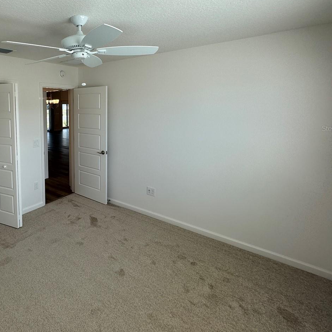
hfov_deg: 66.5
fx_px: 228
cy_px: 128
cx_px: 74
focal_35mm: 21
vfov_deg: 71.2
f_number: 2.2
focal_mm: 2.22
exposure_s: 1/160
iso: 40
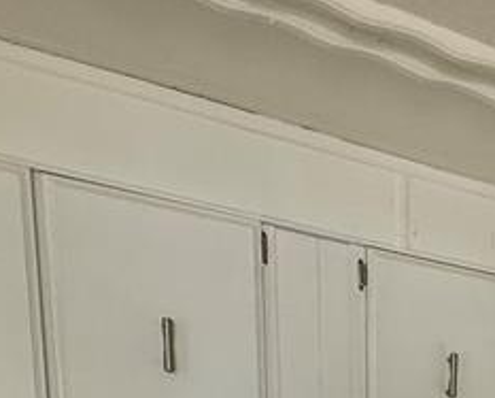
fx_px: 880
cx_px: 567
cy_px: 709
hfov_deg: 28.1
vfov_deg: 19.4
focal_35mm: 60
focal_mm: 2.22
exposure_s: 1/120
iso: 320
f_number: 2.2
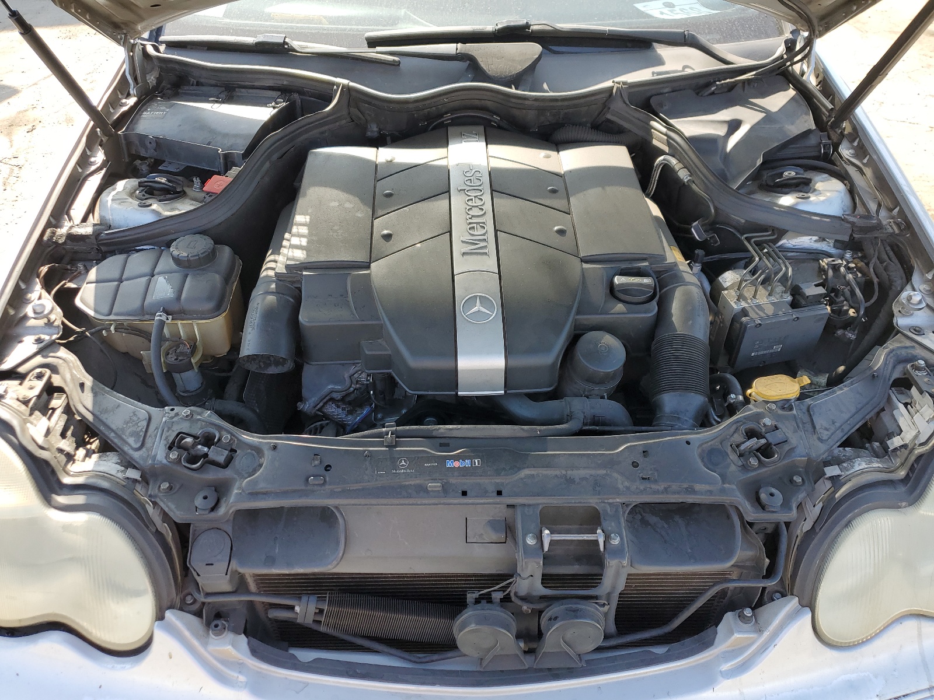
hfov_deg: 67.3
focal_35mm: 26
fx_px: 702
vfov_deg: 53.1
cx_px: 467
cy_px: 350
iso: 50
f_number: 1.5
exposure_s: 1/476
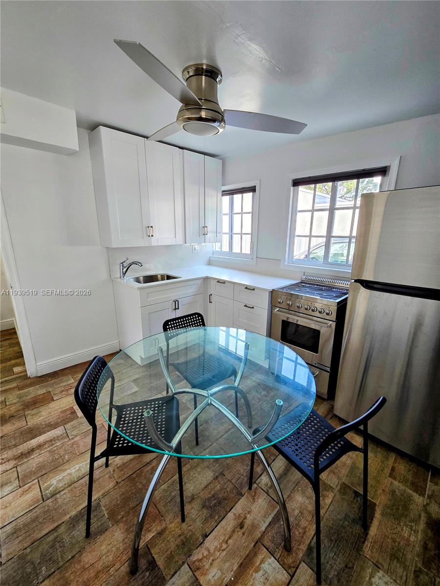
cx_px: 220
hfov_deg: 89.9
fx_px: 220
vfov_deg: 106.2
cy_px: 293
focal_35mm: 13
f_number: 2.2
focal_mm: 2.2
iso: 125
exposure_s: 1/60
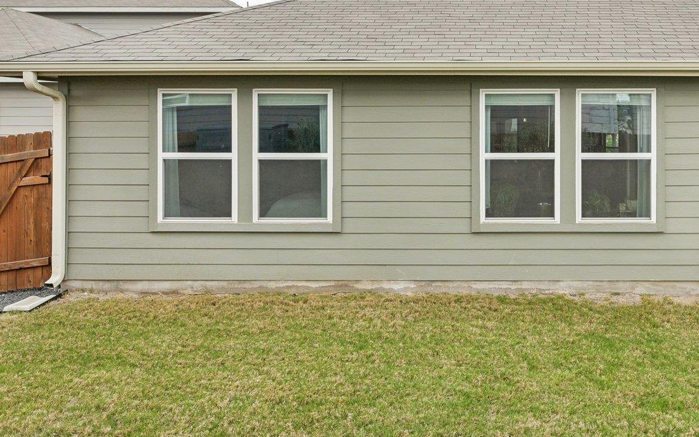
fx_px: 552
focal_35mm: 29
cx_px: 476
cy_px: 121
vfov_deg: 42.1
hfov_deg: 62.7
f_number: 6.7
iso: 100
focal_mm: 14
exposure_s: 1/250
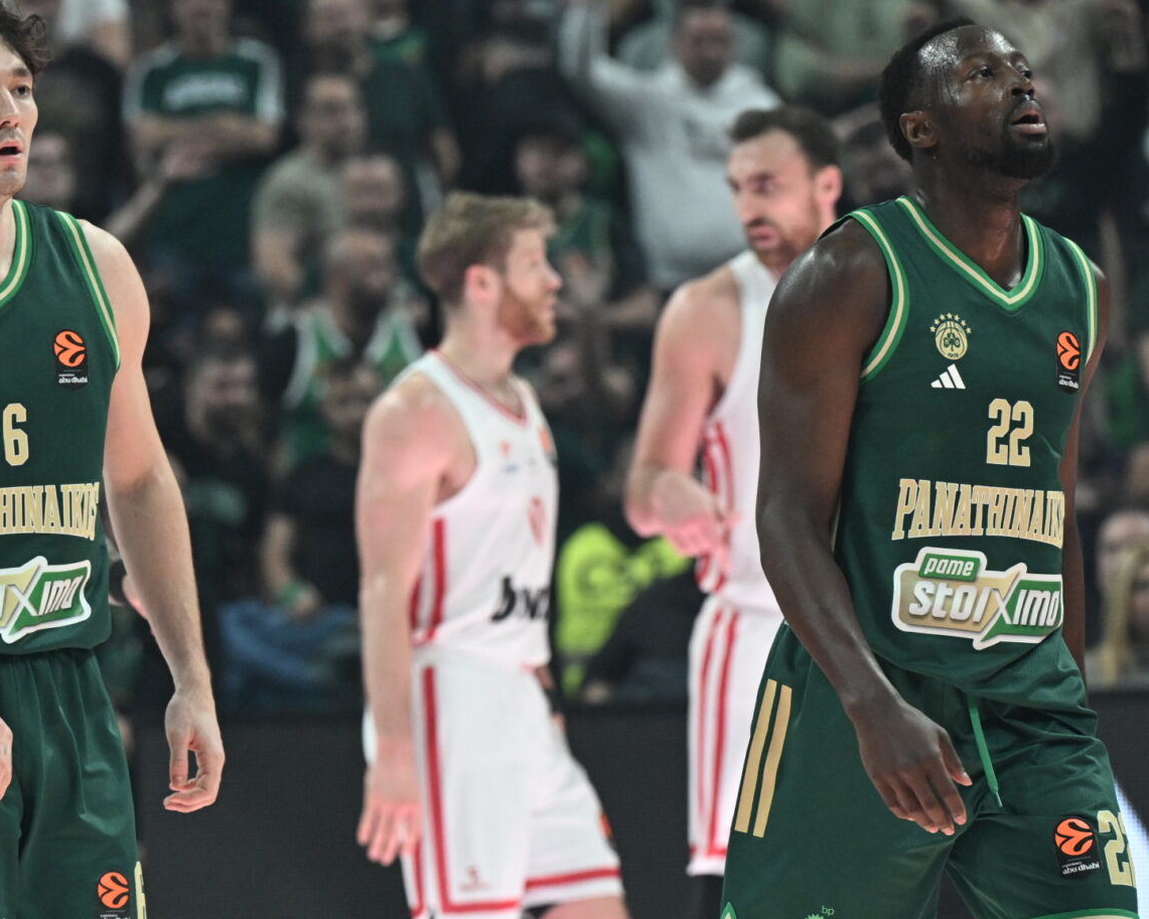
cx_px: 143
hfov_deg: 4.6
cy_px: 610
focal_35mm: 421
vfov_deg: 3.7
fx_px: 14318
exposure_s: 1/800
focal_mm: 200
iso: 3200
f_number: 4
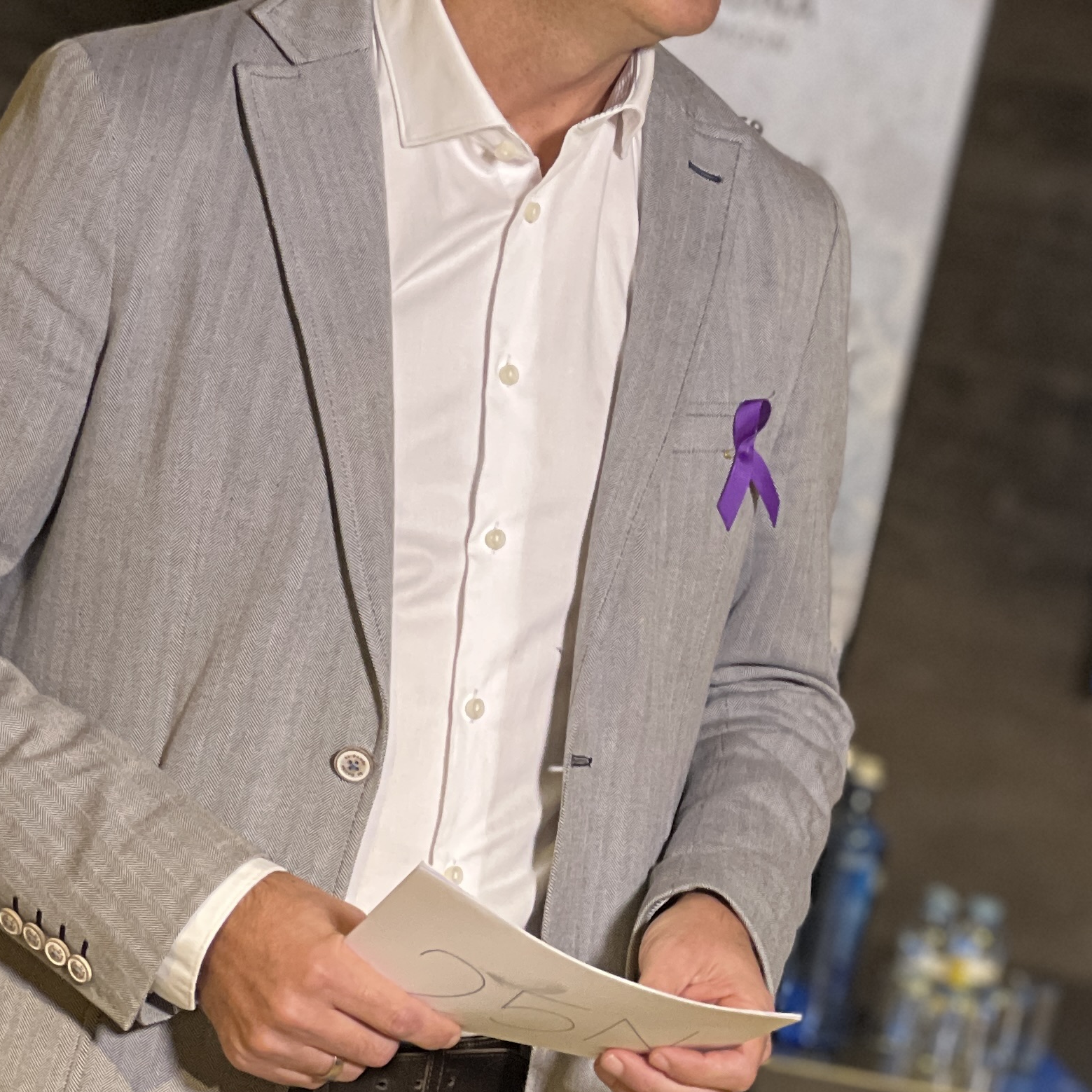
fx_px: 6282
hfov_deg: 9.8
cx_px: 1316
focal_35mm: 176
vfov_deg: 9.9
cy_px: 409
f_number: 2.8
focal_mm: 9
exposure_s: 1/33
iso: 250
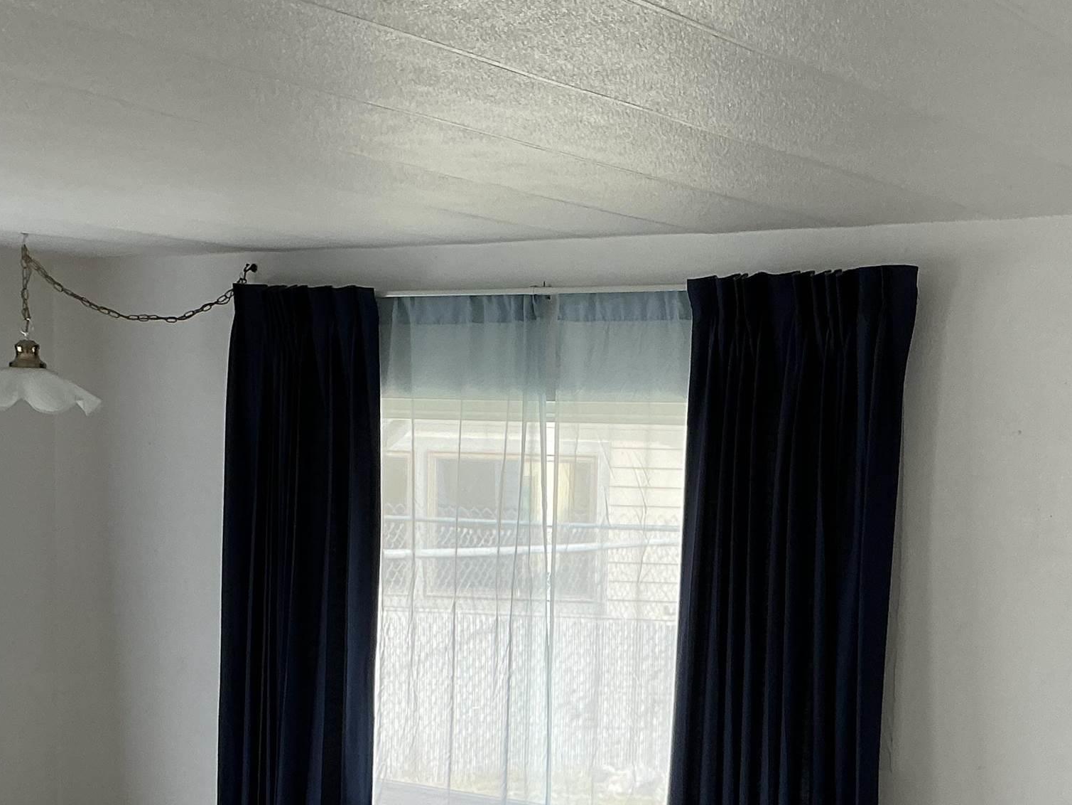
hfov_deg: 33.7
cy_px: 725
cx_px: 609
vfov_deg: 24.9
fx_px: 1765
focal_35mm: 57
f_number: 1.8
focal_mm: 3
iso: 50
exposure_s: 1/60
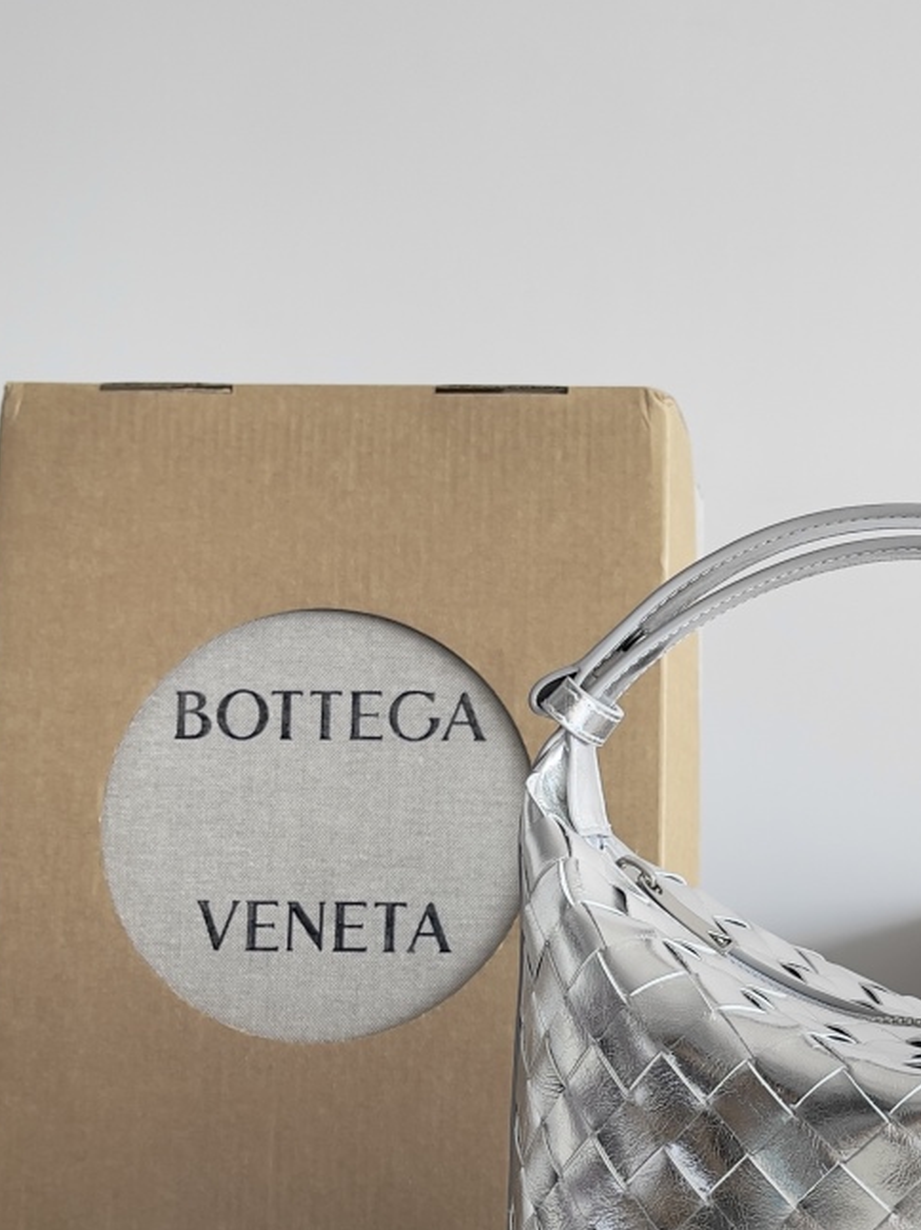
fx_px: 2059
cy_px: 933
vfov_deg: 32.6
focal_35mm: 58
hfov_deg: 24.1
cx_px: 911
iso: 32
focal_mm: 5.1
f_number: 1.6
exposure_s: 1/155
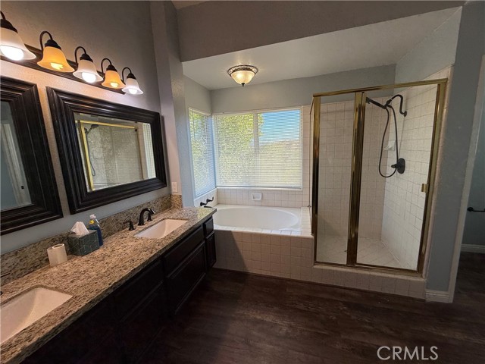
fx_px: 196
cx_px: 242
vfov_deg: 85.7
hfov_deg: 102.1
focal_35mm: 14
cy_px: 182
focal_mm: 2.22
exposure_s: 1/210
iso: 50
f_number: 2.2
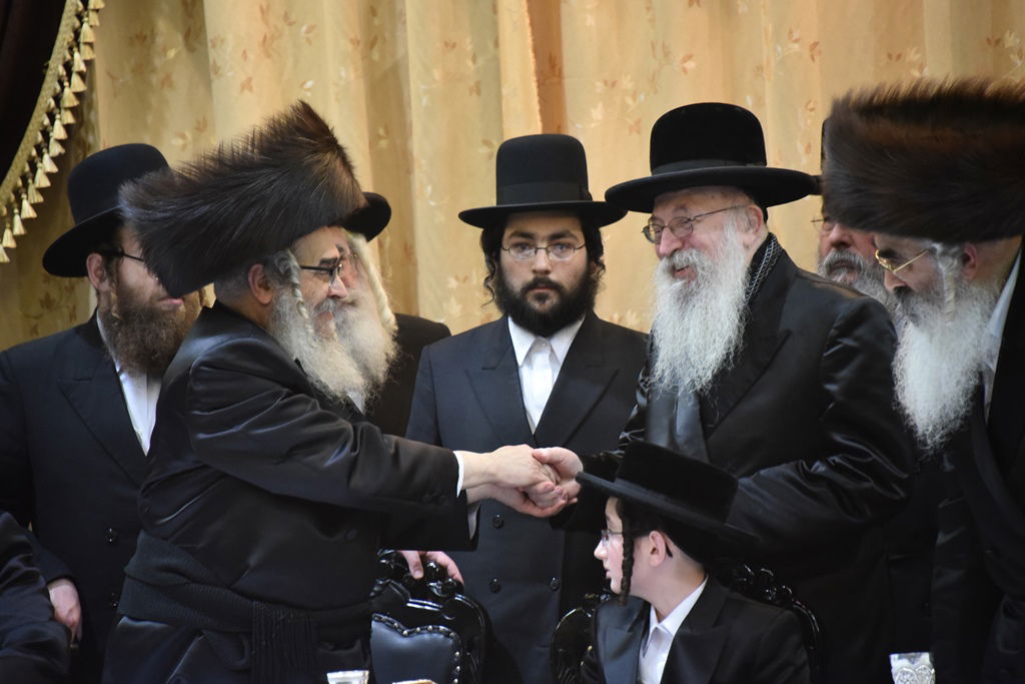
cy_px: 342
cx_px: 512
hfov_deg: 6.9
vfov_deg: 4.6
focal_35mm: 300
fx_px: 8542
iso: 6400
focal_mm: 300
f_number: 5.6
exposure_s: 1/125
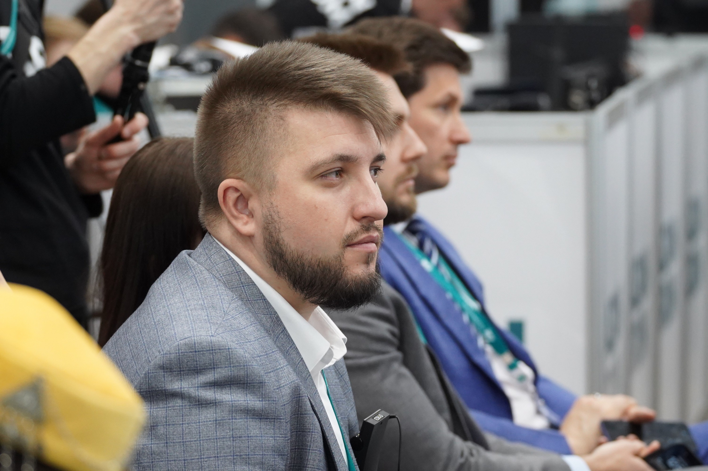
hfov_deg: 10.2
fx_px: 3969
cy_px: 236
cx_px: 354
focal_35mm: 202
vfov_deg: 6.8
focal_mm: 135
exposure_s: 1/160
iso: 3200
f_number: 5
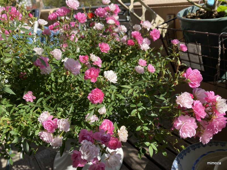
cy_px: 85
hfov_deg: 67.3
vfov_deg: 53.1
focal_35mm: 26
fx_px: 170
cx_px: 114
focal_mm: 4.25
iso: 32
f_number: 1.8
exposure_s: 1/1035
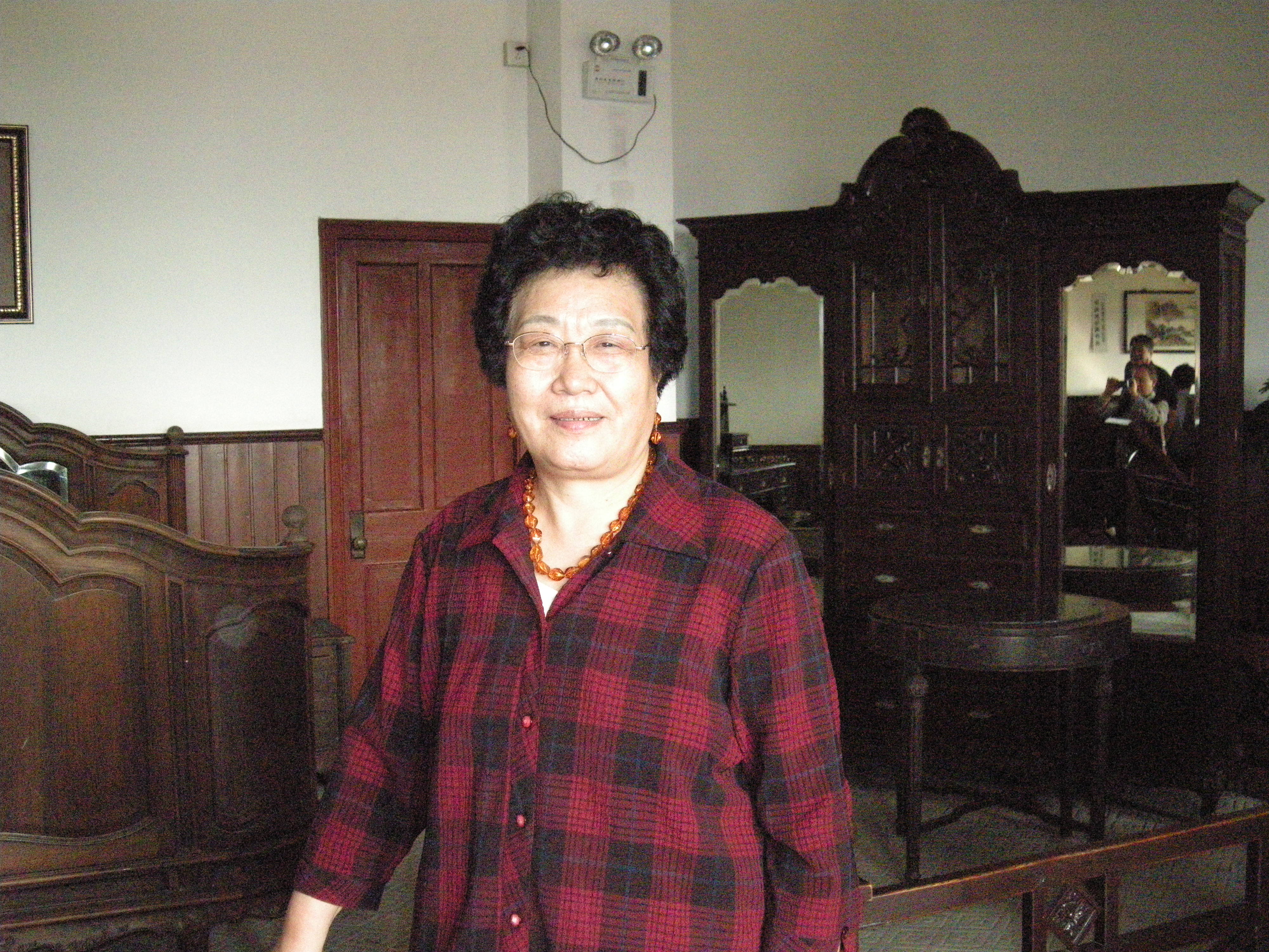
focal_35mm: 37
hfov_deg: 50.1
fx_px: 1356
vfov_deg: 38.7
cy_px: 476
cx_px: 634
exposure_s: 1/305
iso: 2000
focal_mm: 7.9
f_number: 2.8
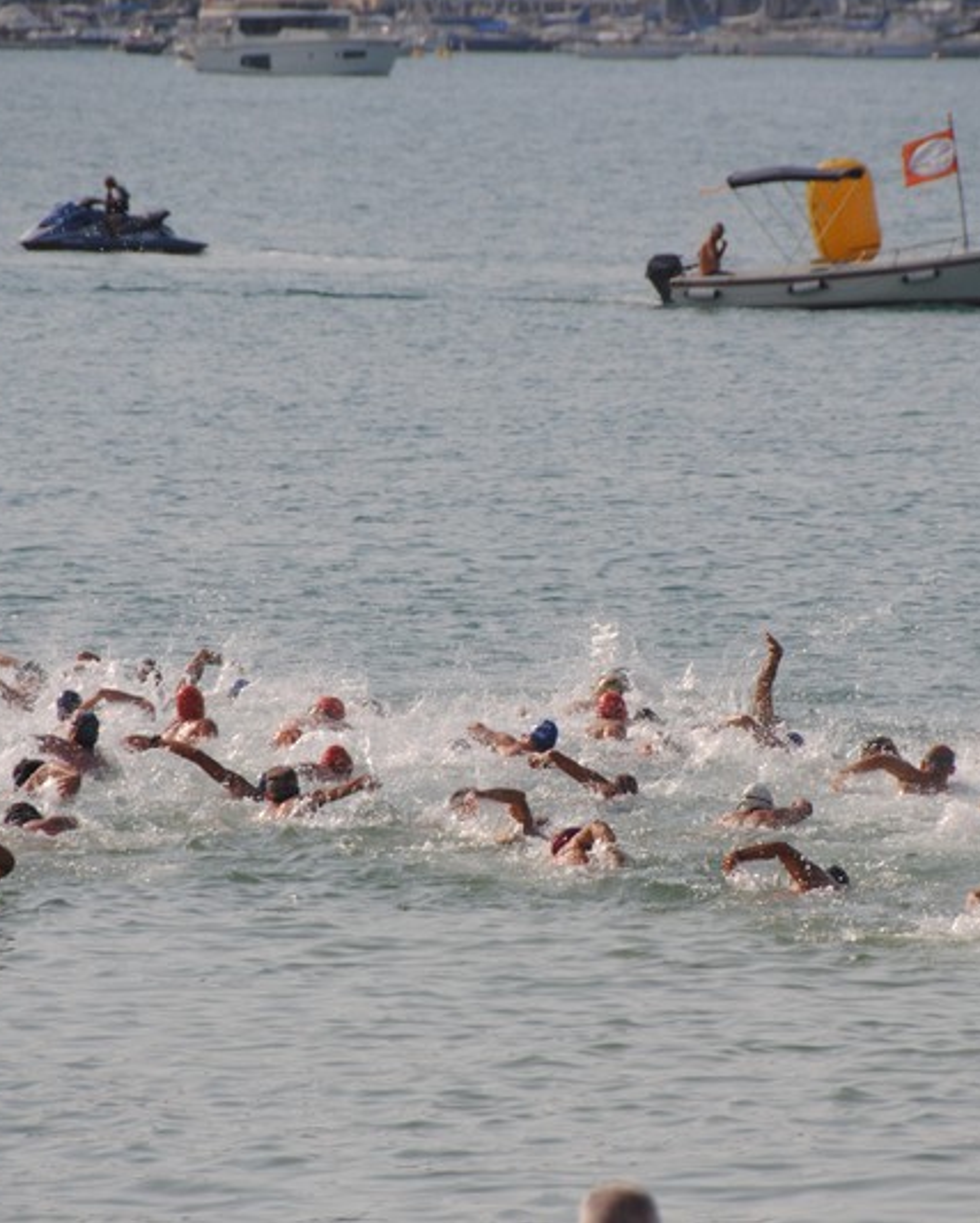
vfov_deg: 4.6
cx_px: 553
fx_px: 15323
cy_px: 613
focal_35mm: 423
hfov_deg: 3.7
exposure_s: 1/1600
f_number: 5.6
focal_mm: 200
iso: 200
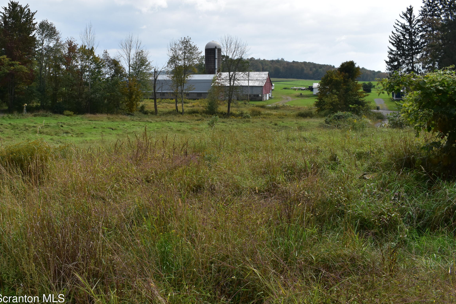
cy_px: 119
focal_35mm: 35
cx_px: 196
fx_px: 443
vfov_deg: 37.7
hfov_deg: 54.2
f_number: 11
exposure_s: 1/500
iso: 400
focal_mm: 18
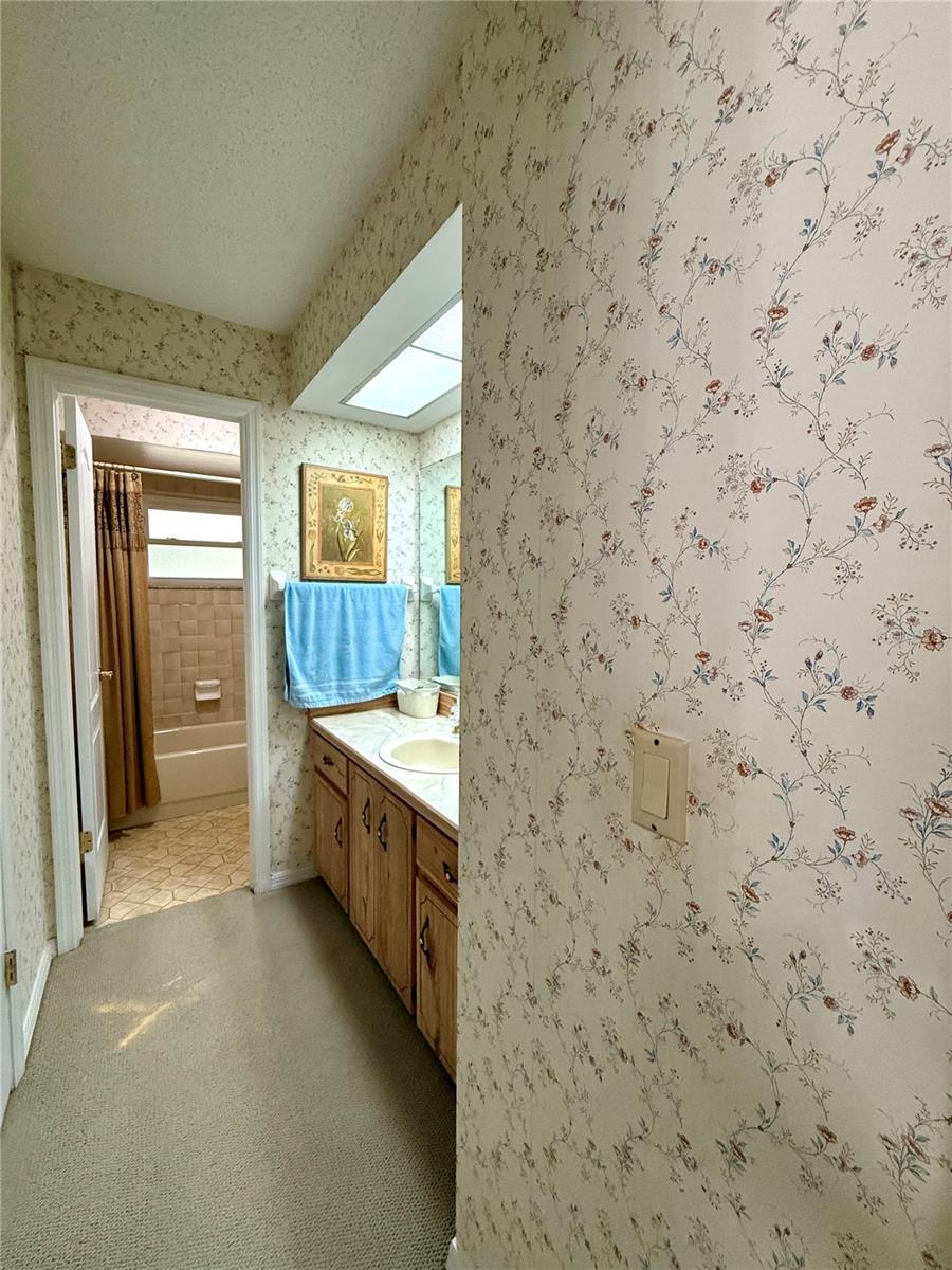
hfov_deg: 85.7
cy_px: 635
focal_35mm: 14
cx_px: 476
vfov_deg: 102.1
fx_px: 513
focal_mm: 2.22
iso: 320
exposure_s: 1/120
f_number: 2.2
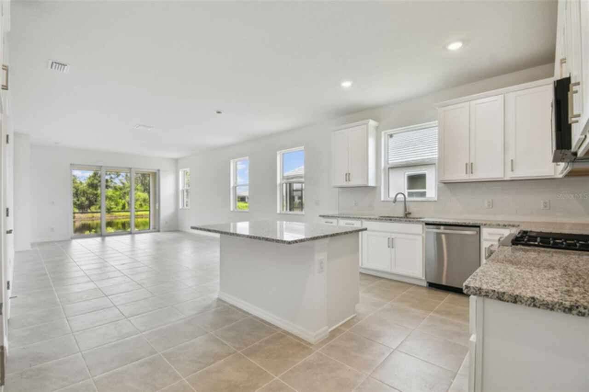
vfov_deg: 77.3
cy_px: 196
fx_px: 245
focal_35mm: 15
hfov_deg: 100.4
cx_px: 294
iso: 100
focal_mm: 10
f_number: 7.1
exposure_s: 1/125
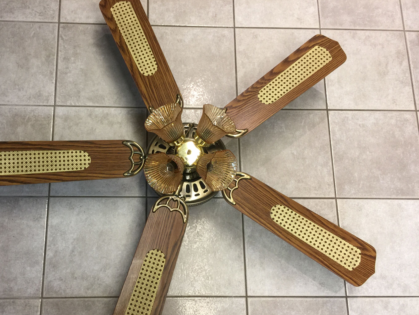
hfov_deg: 52.3
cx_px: 170
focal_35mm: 35
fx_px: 424
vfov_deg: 40.6
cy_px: 183
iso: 40
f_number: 2.2
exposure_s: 1/33
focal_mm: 4.15
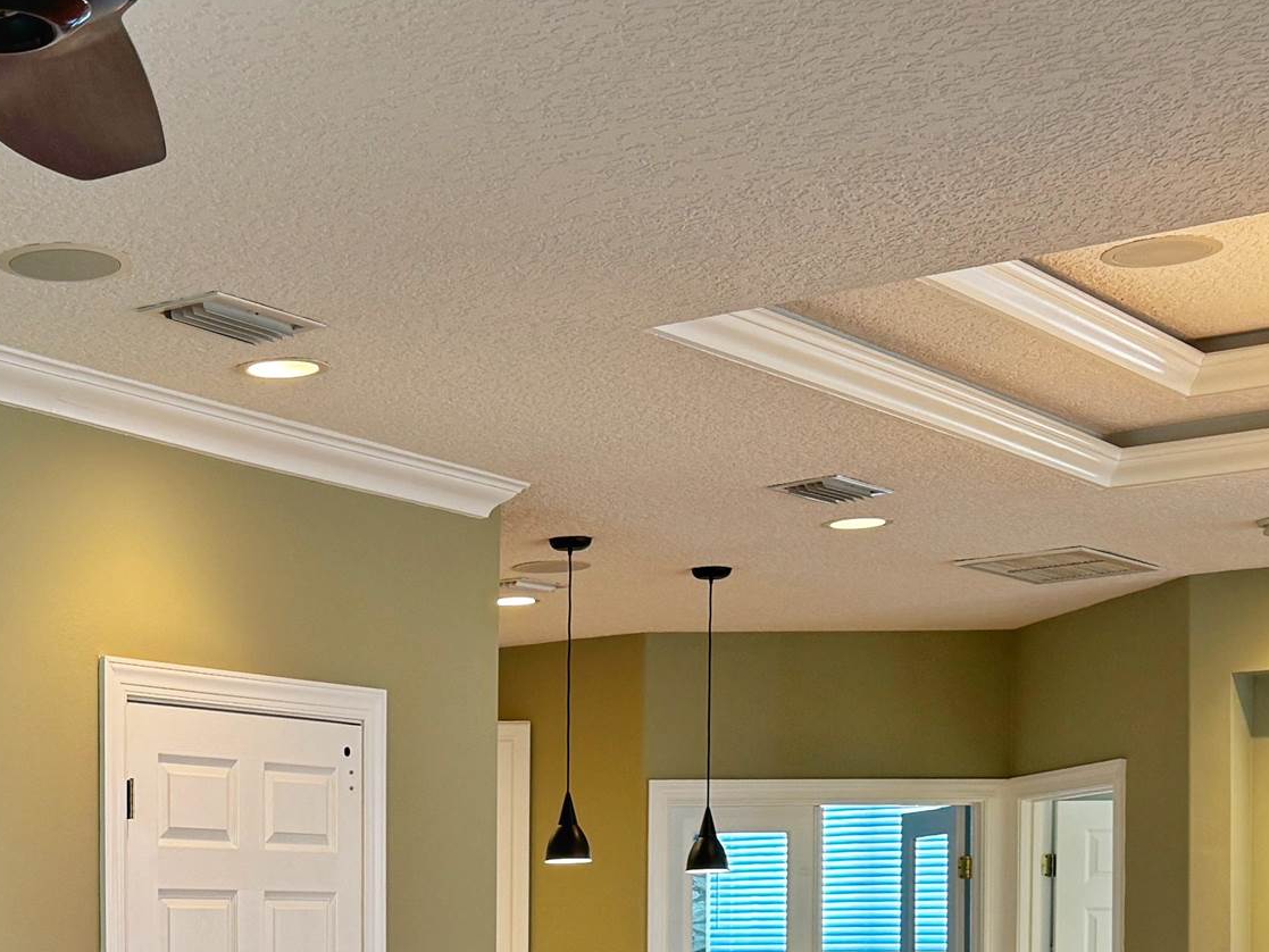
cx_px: 94
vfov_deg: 21.3
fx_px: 2420
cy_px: 1007
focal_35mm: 66
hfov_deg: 28.1
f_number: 1.78
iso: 125
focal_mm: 6.76
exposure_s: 1/60
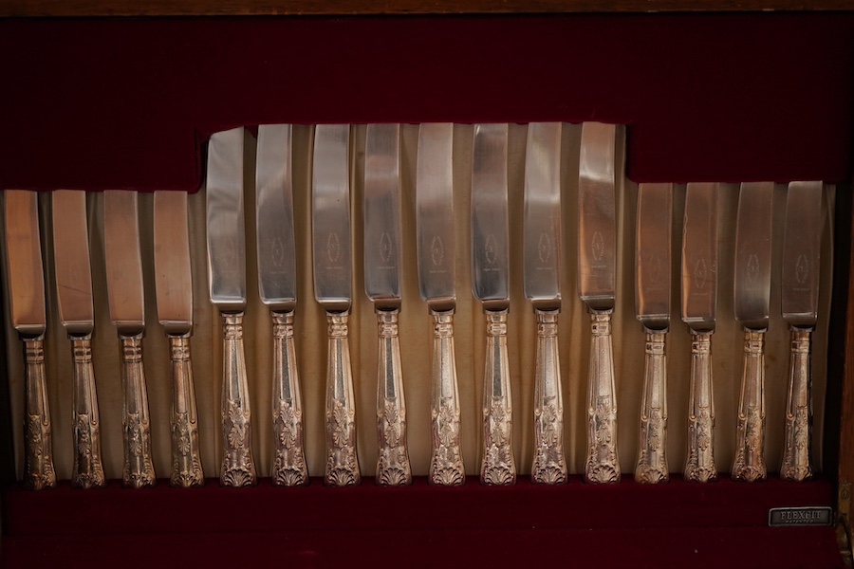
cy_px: 284
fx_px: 1067
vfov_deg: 29.9
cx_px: 427
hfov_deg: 43.6
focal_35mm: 45
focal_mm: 30
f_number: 4.5
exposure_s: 1/125
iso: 1250
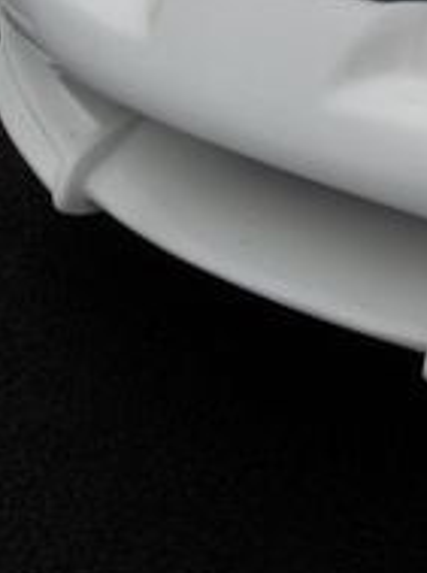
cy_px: -206
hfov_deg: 14.3
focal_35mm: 95
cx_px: 675
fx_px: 1568
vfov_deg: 18.9
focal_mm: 6
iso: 80
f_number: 7.1
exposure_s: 1/180
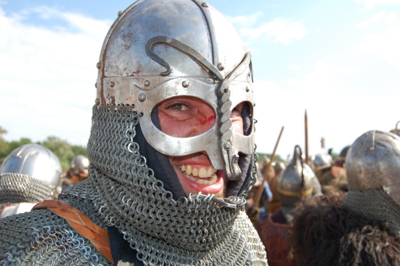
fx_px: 366
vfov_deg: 39.9
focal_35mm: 33
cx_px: 200
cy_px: 133
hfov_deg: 57.3
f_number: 5.6
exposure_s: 1/500
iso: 250
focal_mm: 22
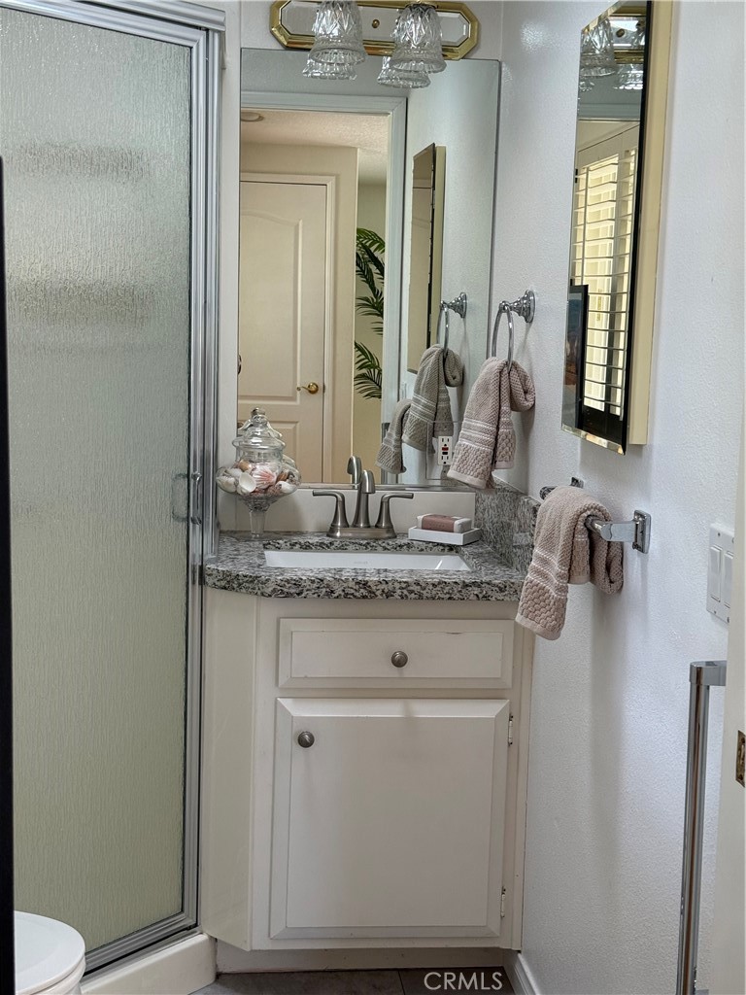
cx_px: 373
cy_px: 498
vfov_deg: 39.7
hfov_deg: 30.3
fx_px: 1379
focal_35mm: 48
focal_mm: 6.76
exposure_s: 1/121
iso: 80
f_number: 1.78
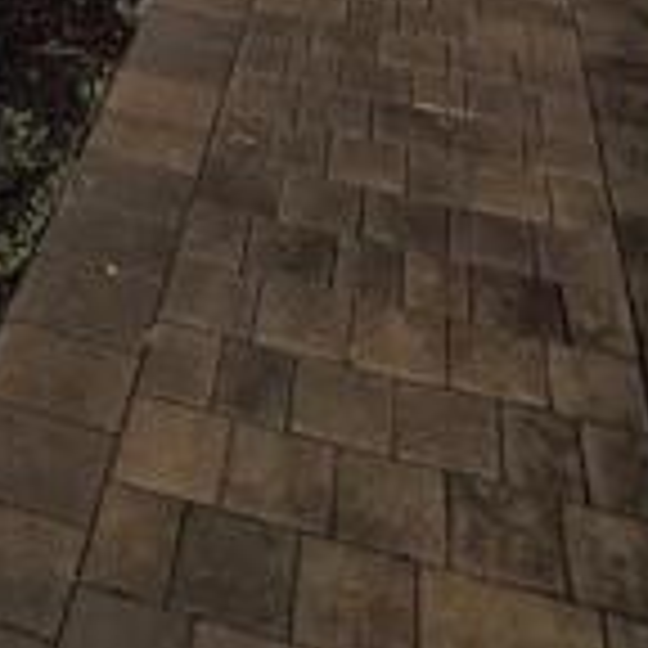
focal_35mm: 62
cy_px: -864
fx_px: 1313
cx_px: 184
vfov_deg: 15.7
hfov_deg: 27.4
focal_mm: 2.22
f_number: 2.2
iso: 50
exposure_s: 1/510
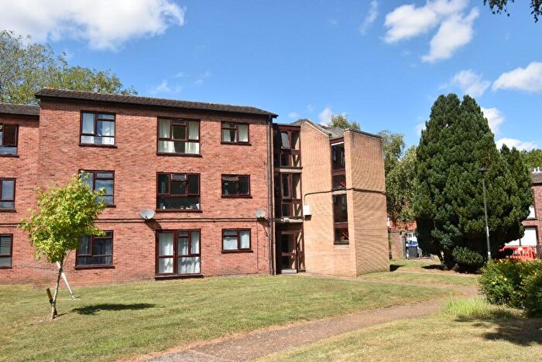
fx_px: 452
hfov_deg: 61.9
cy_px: 181
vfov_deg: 43.7
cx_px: 271
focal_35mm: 30
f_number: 9
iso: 400
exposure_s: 1/500
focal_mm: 20
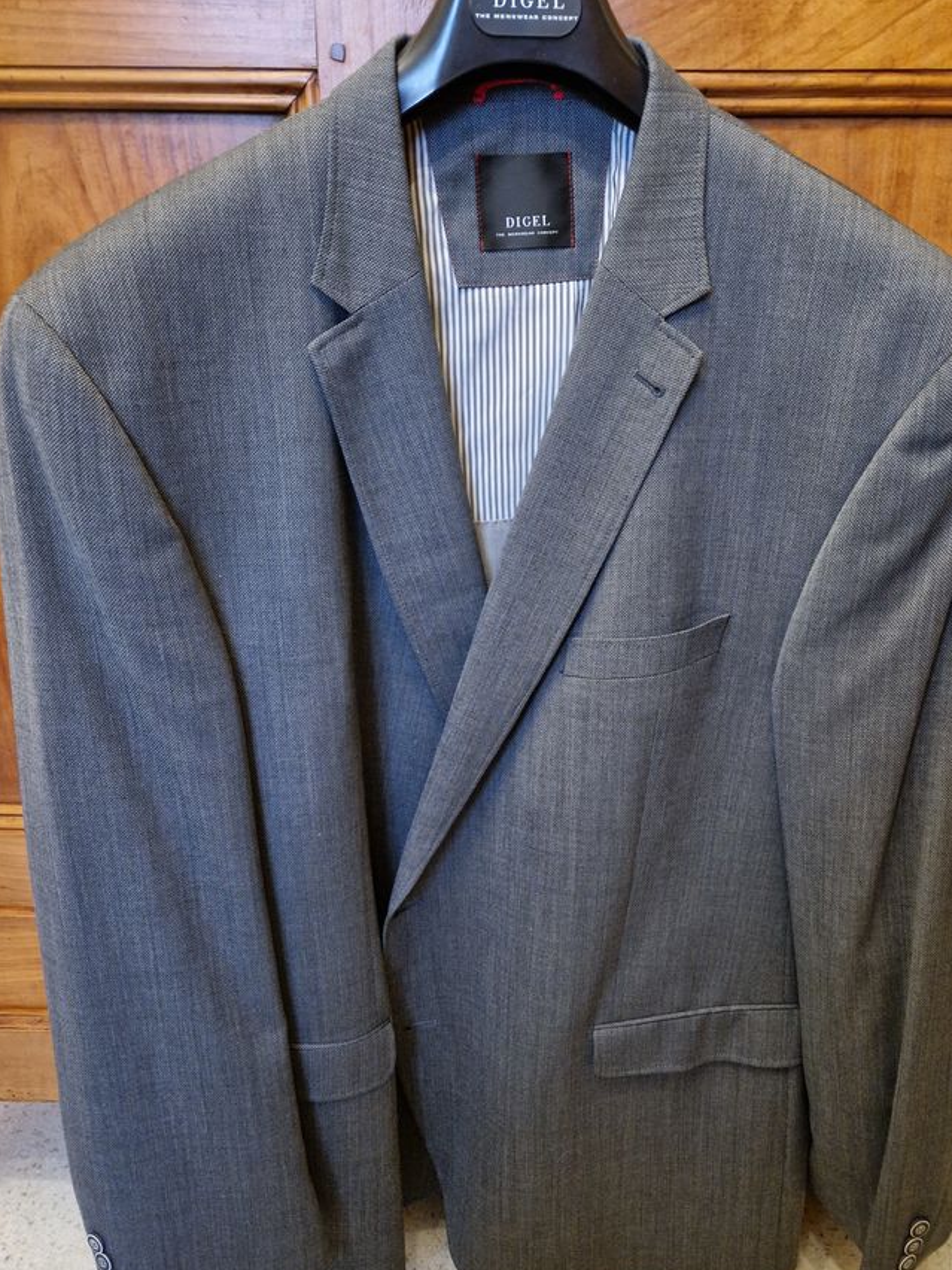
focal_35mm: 27
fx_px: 990
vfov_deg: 65.1
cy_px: 715
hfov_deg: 51.3
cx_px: 510
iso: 1000
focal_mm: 5.4
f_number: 1.8
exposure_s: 1/25
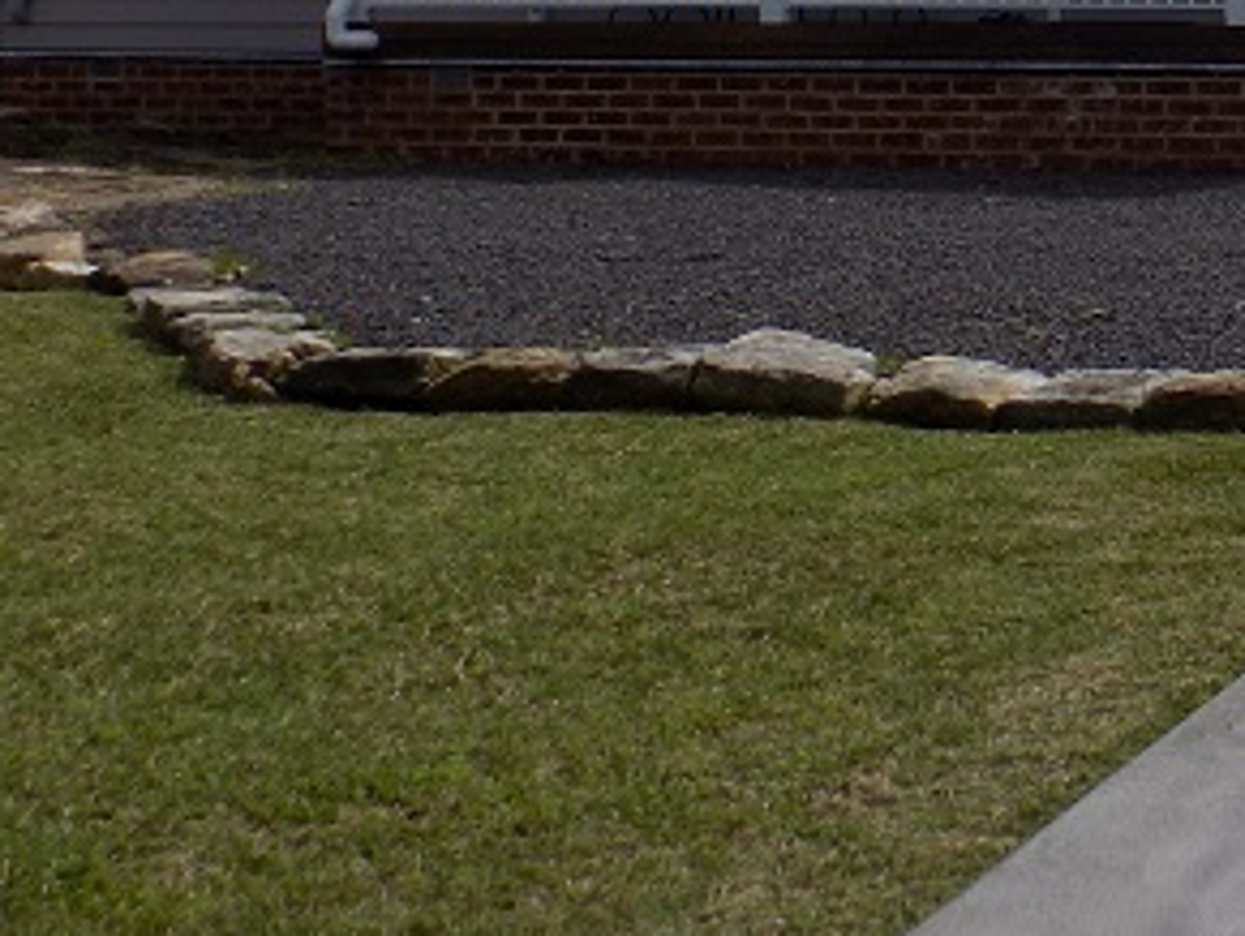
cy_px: -142
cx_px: 1391
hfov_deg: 18.5
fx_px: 3672
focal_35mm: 102
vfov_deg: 14.1
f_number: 3.5
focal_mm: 6.6
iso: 80
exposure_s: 1/1500
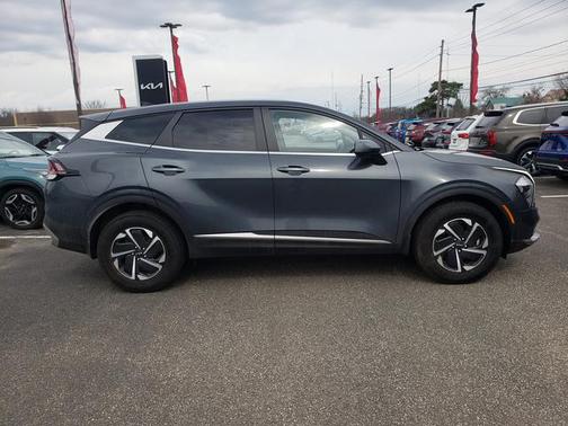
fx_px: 427
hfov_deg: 67.3
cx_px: 284
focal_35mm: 26
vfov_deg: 53.1
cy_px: 213
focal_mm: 4.3
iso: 50
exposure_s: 1/820
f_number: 2.4
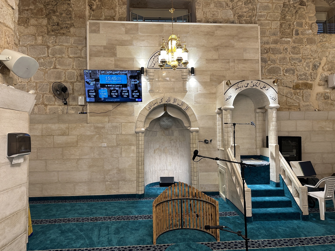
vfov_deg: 56.8
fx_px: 232
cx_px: 168
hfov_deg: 71.6
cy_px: 126
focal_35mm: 24
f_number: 1.78
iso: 125
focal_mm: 6.86
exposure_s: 1/90
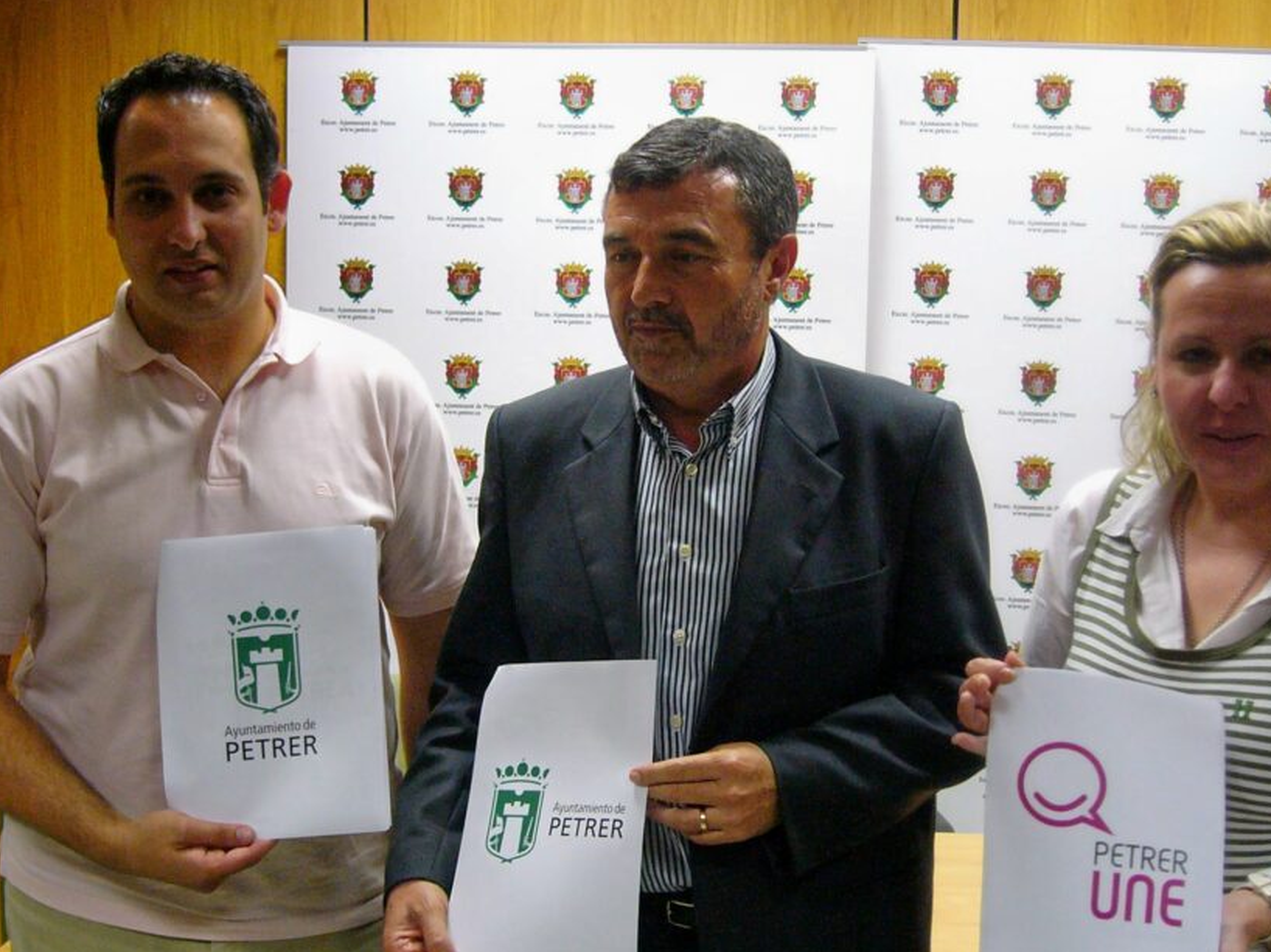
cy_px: 525
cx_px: 659
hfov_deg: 35.5
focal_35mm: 54
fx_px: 1982
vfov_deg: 27.0
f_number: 3.2
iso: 200
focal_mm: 7.6
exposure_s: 1/25
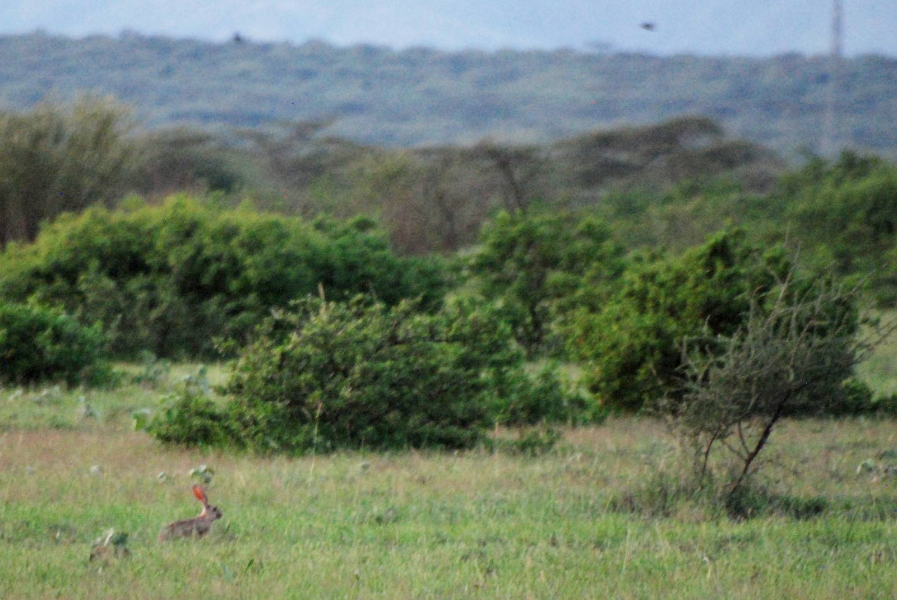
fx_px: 11226
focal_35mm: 450
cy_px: 300
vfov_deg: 3.1
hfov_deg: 4.6
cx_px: 448
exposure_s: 1/160
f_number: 5.6
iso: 1600
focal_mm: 300
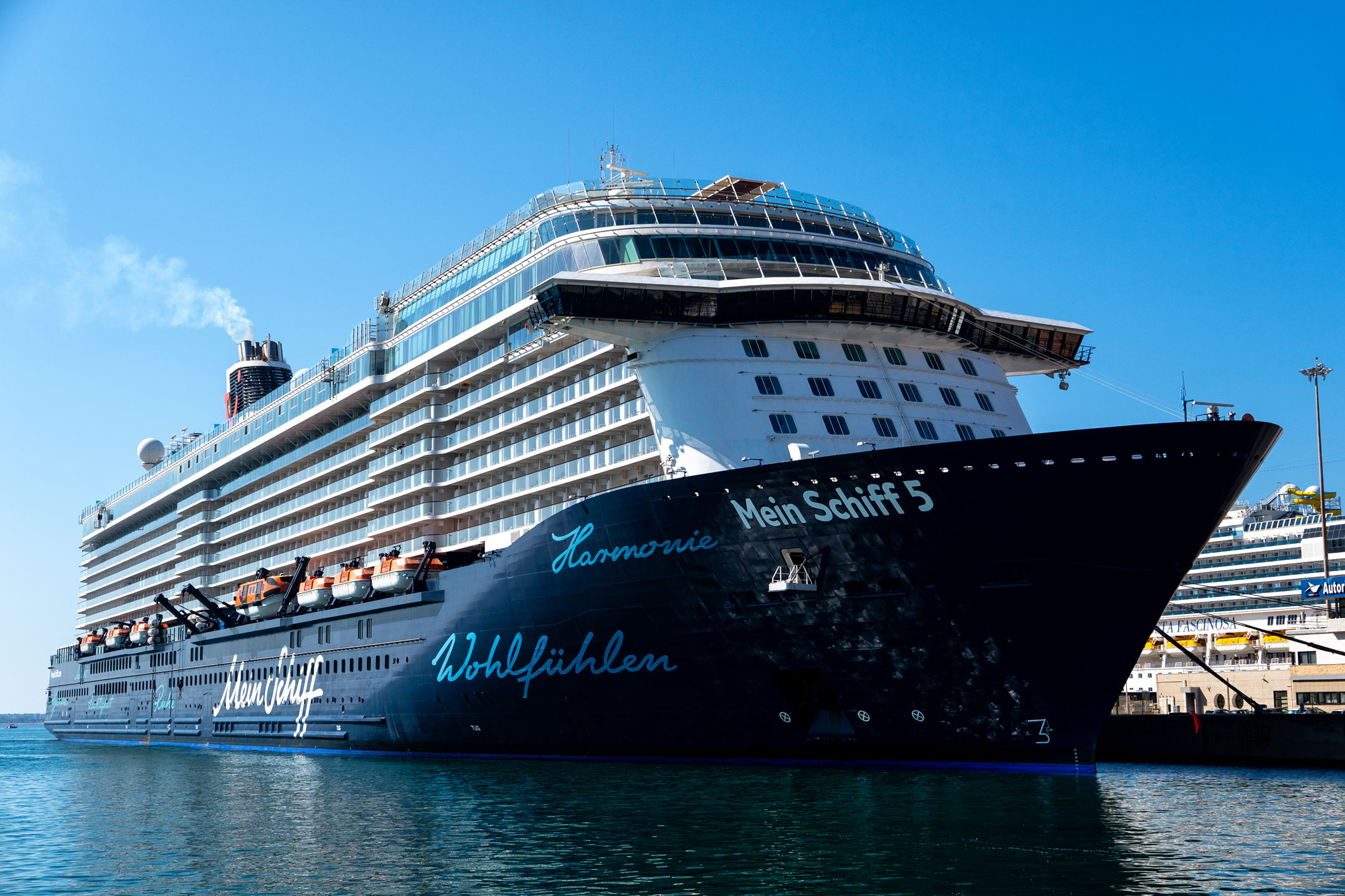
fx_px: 1782
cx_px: 672
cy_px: 448
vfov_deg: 28.2
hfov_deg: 41.4
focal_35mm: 48
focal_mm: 31.8
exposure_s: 1/1000
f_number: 5.6
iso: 100
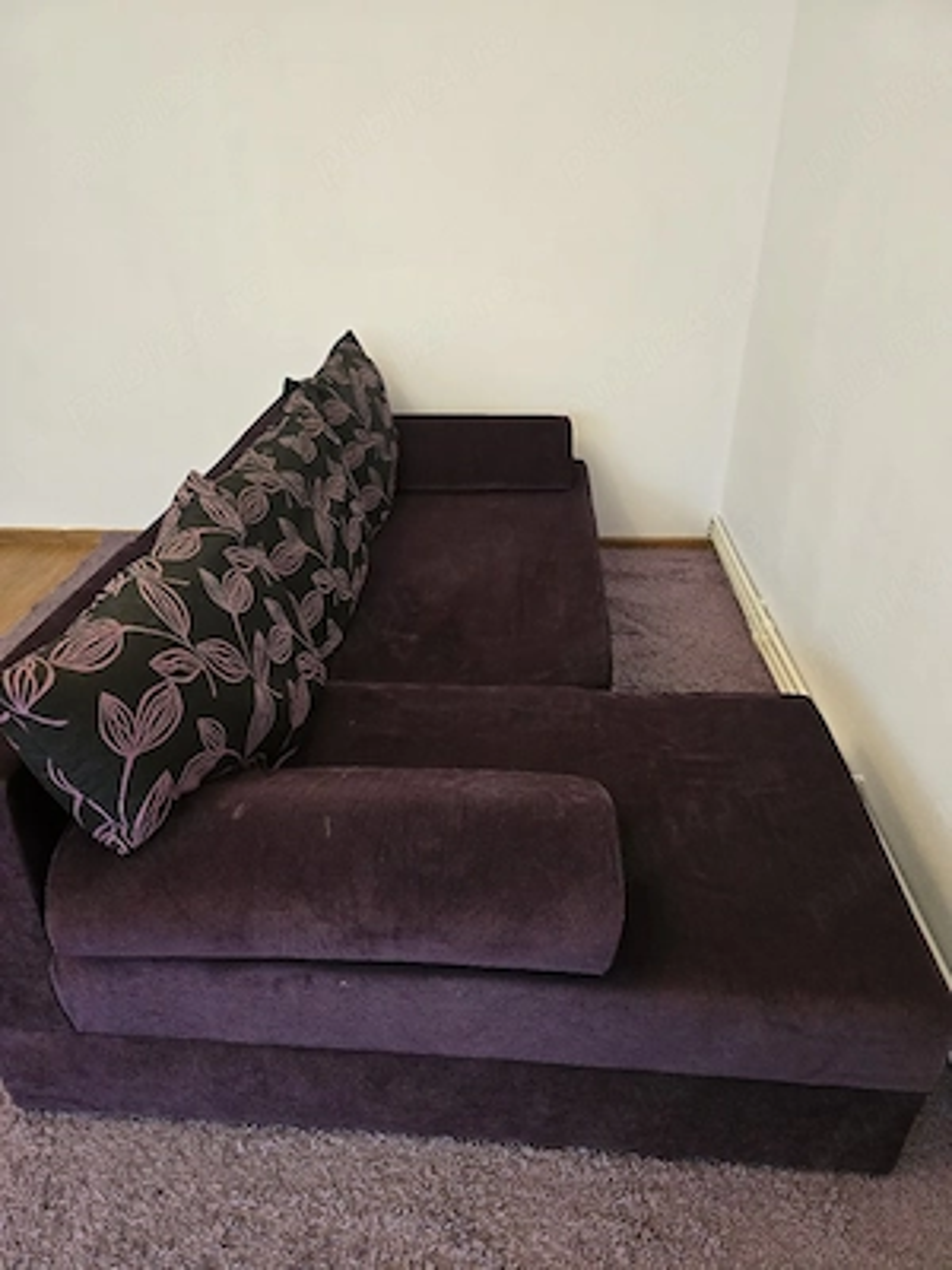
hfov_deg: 58.9
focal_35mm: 23
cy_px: 635
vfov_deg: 73.9
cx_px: 476
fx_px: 843
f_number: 1.7
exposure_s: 1/101
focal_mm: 6.3
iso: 1250
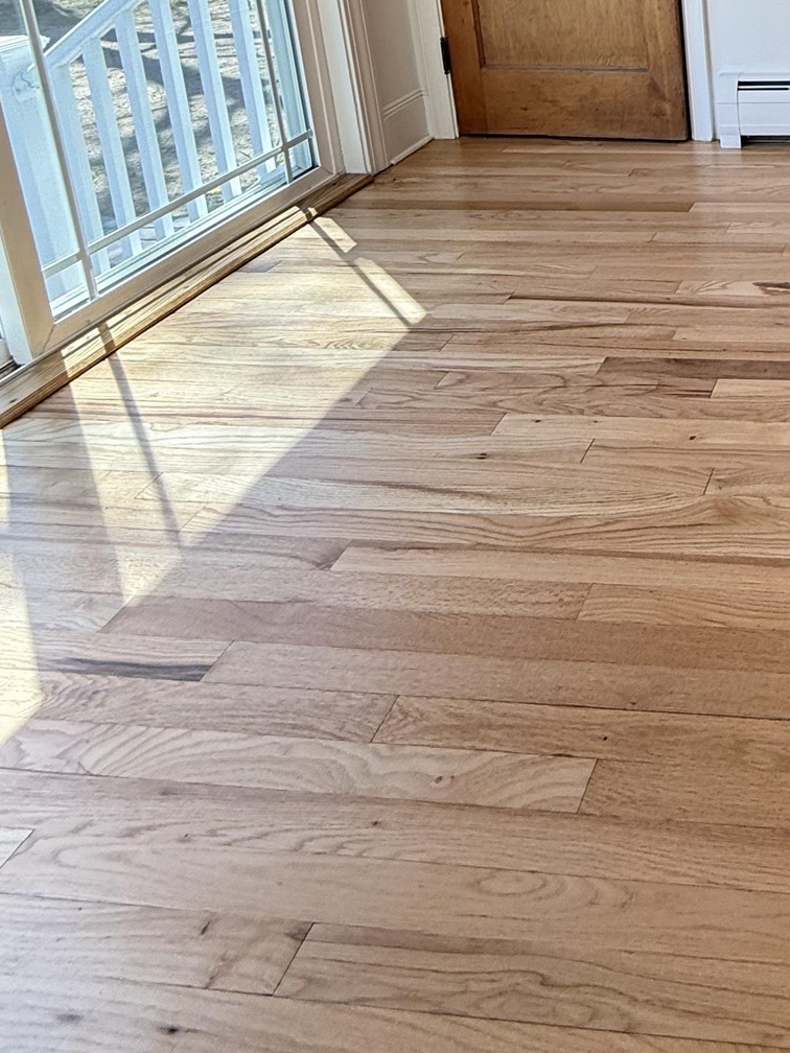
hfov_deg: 36.8
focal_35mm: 32
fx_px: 974
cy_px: 5
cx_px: 880
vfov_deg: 47.4
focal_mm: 2.22
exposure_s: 1/120
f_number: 2.2
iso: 80
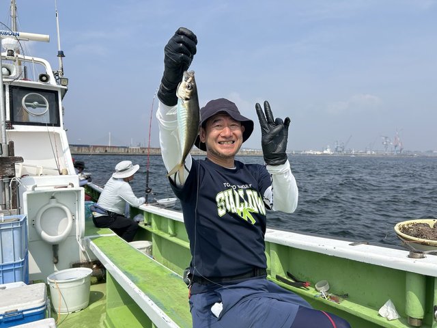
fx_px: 328
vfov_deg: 53.1
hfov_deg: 67.3
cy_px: 164
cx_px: 218
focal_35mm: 26
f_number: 1.5
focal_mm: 5.7
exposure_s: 1/6579
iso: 50
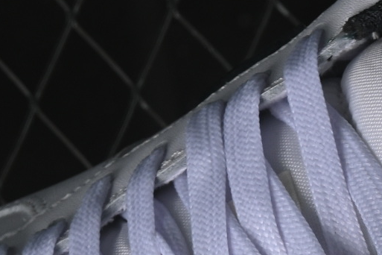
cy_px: 567
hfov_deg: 5.1
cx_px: 389
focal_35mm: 407
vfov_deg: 3.3
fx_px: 4318
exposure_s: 1/80
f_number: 8
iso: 160
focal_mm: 50
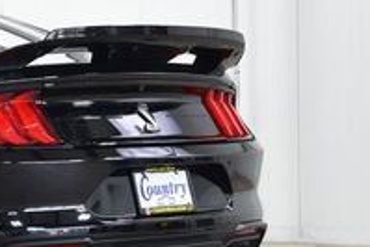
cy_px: 142
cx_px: -205
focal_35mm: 183
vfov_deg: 7.5
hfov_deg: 10.8
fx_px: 1882
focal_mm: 38
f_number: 6.3
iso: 640
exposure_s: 1/15
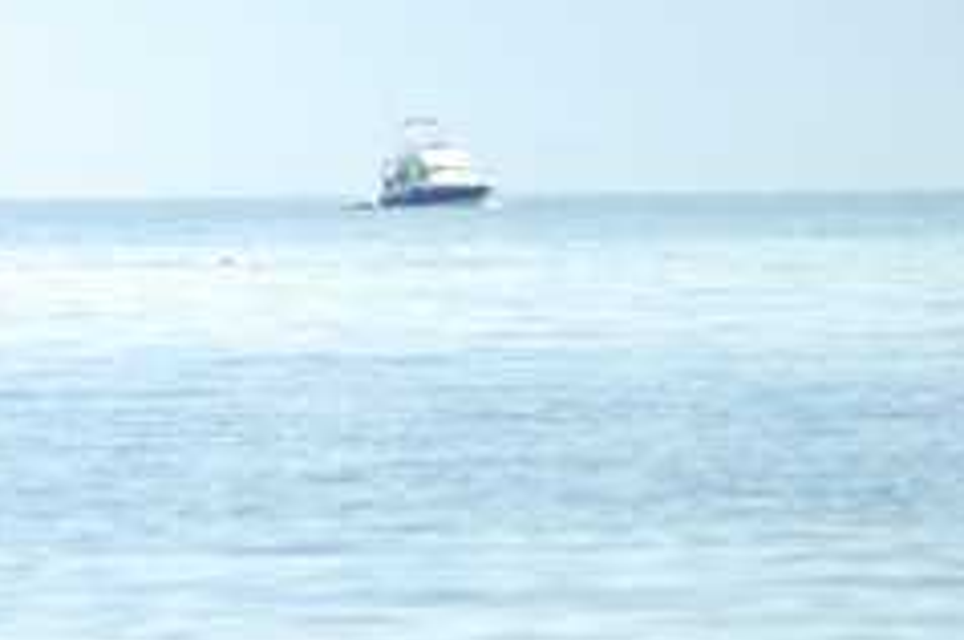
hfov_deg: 2.4
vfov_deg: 1.6
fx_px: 22730
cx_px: -308
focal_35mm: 850
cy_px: -77
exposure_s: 1/1250
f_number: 4.5
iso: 400
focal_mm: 210
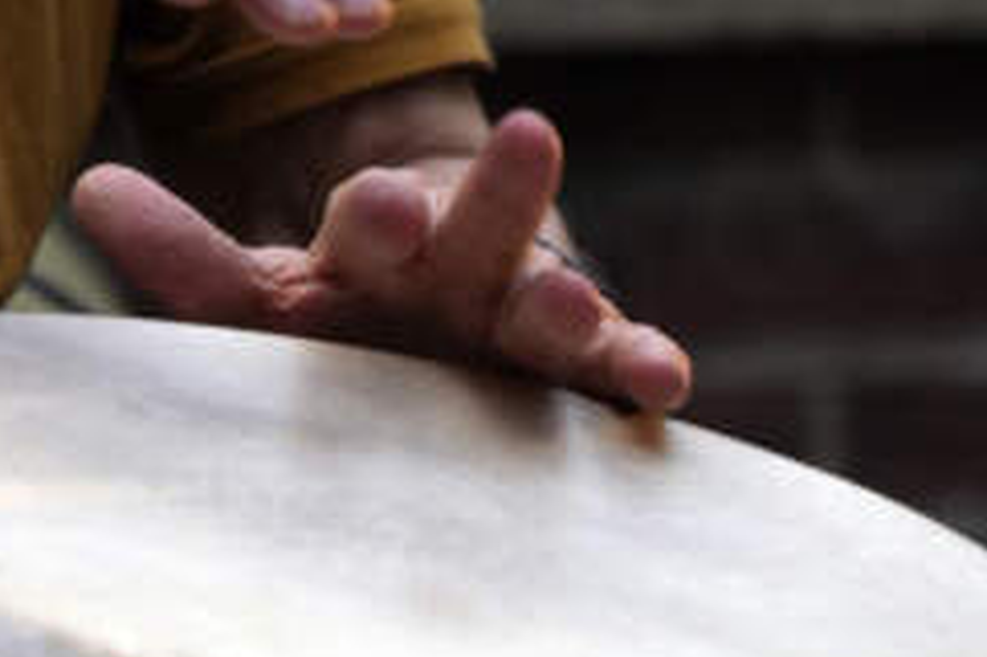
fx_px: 10740
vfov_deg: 3.5
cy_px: 182
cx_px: 306
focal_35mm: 392
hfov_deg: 5.3
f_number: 8
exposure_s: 1/1000
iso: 2500
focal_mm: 237
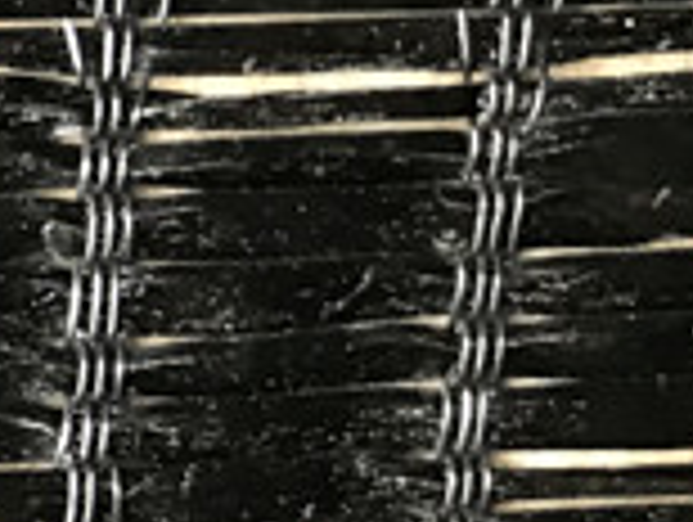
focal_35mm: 145
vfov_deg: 10.2
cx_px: -896
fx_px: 2907
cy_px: 104
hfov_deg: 11.5
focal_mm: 3.99
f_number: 1.8
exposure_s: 1/25
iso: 40
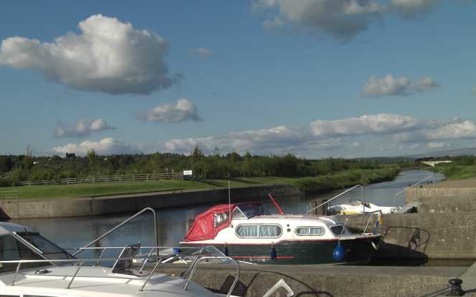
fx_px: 726
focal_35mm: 56
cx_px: 188
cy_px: 238
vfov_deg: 22.8
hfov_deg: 36.1
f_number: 8
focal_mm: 7.9
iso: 80
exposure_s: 1/320
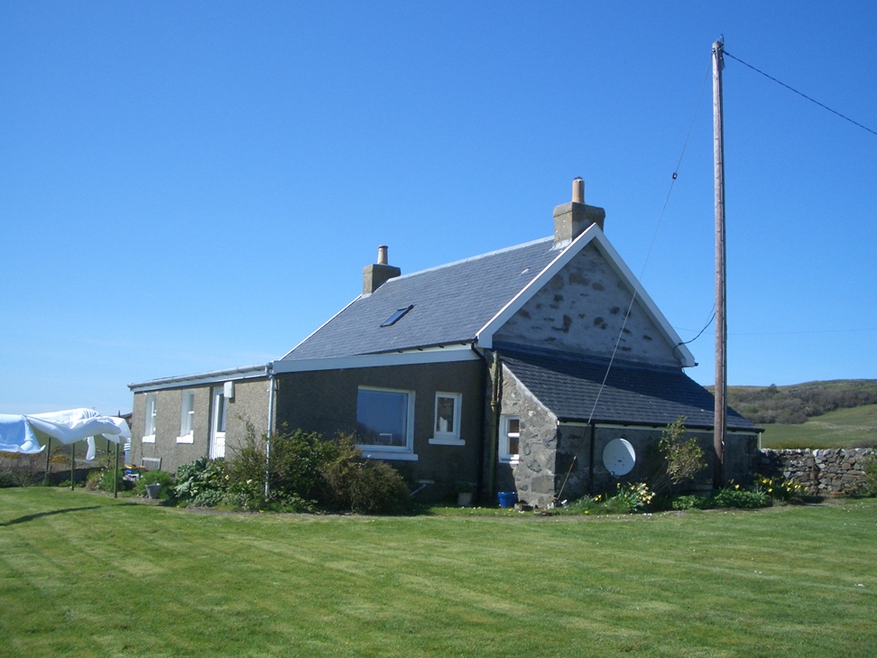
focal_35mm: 36
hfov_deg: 51.4
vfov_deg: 39.7
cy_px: 321
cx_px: 434
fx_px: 912
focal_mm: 5.8
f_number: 4.3
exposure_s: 1/500
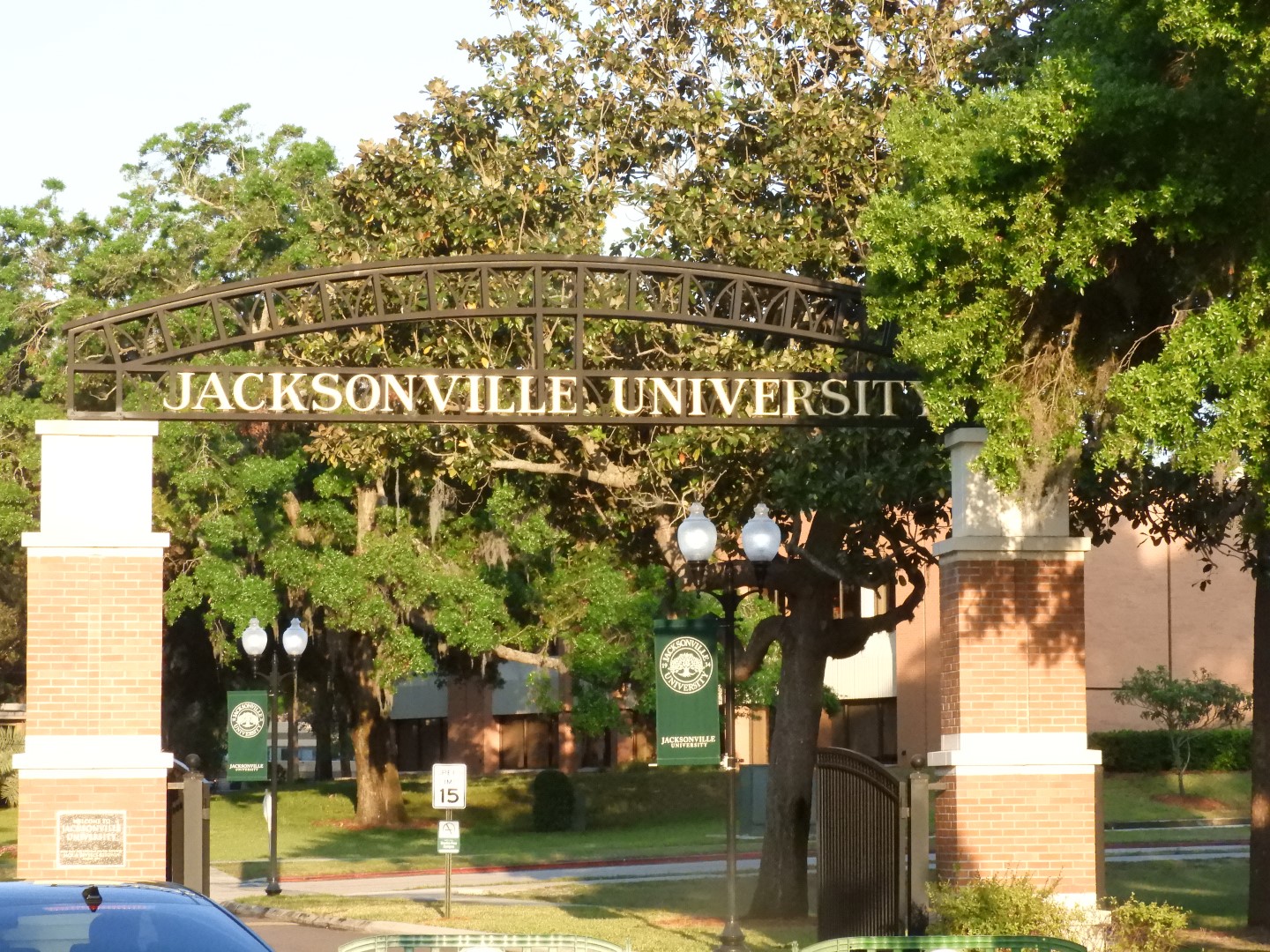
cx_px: 635
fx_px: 3852
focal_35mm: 105
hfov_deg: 18.7
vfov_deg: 14.1
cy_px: 476
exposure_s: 1/1600
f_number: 5.3
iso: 1600
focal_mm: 18.8
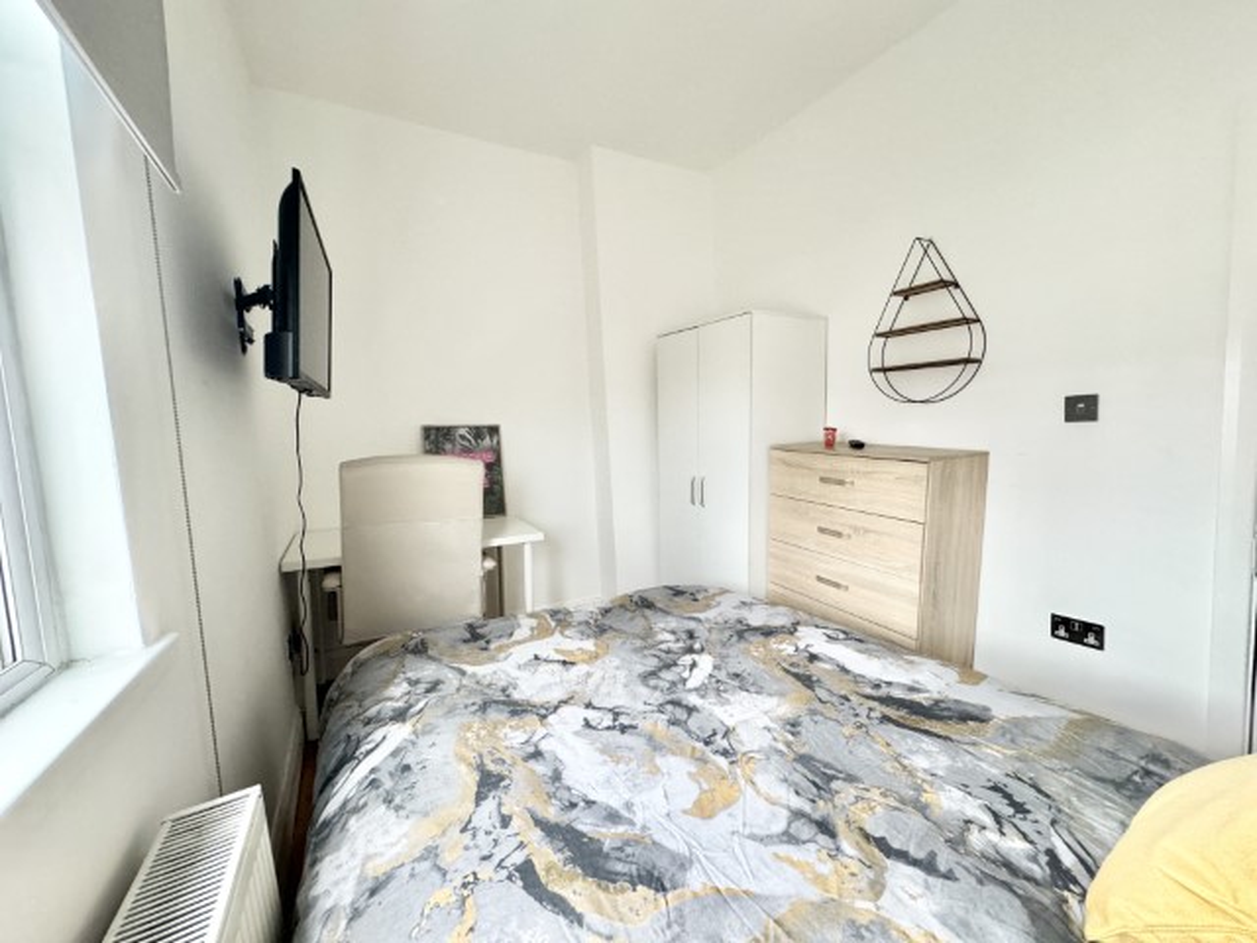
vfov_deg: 85.7
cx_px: 628
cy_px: 472
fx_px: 508
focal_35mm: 14
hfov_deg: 102.1
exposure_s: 1/82
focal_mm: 2.22
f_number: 2.2
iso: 320
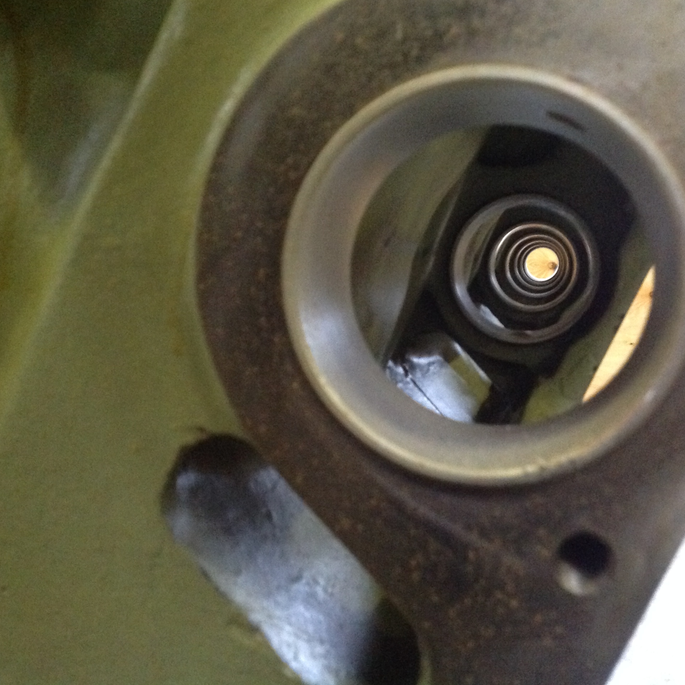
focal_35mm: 42
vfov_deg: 40.0
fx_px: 940
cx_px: 399
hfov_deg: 39.9
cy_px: 338
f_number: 2.4
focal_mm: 4.28
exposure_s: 1/15
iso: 640
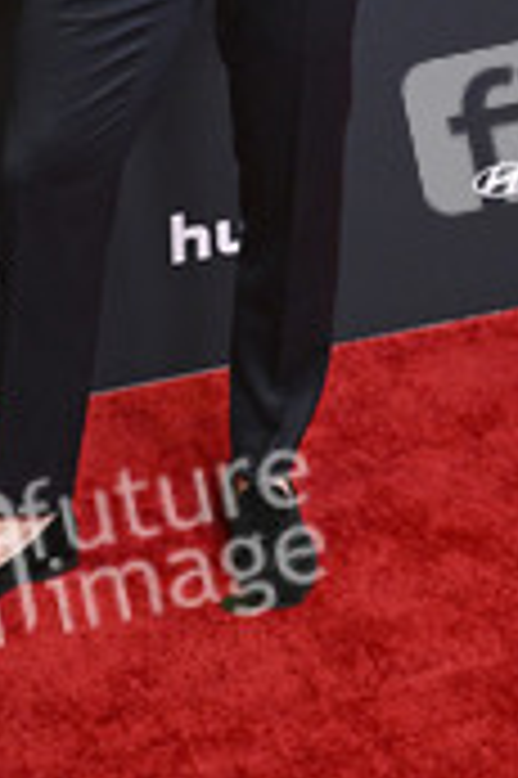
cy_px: -117
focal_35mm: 111
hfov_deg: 12.3
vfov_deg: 17.7
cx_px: 225
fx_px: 2400
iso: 4000
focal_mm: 48
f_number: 5.6
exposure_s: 1/250
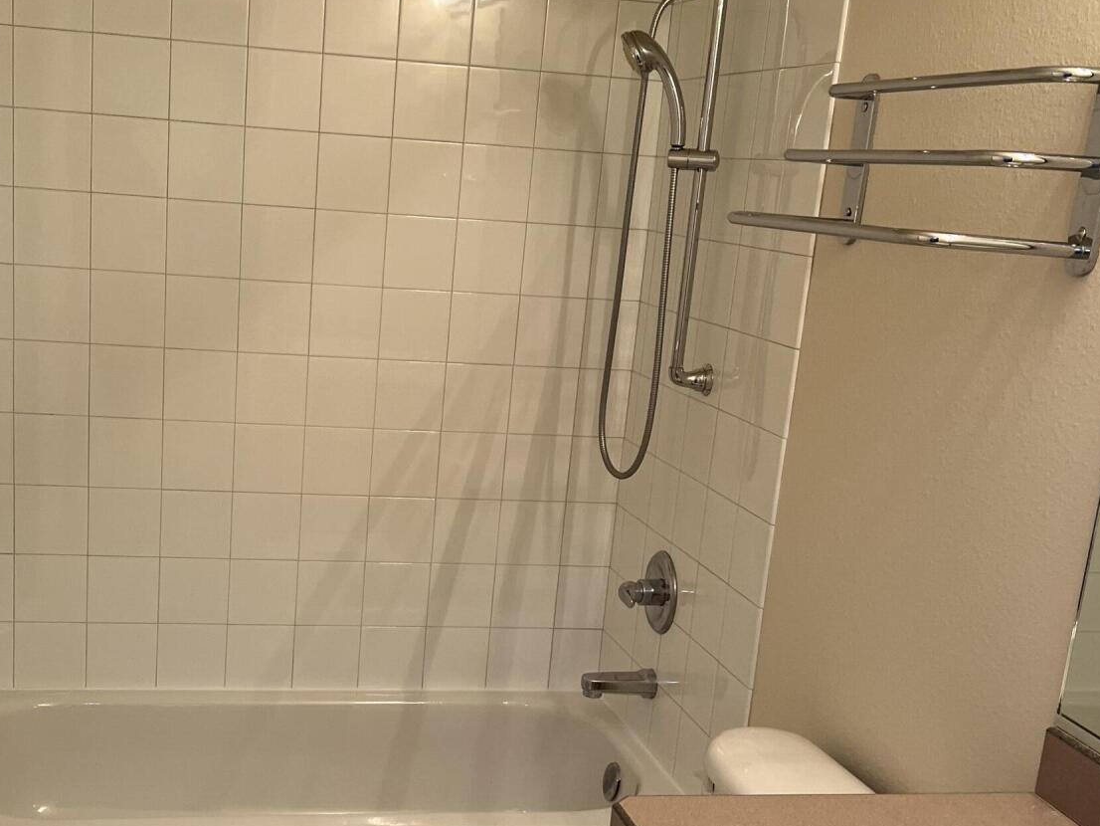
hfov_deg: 40.1
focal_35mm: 47
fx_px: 1494
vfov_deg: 30.6
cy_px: 554
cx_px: 396
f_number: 1.5
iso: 125
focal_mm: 5.7
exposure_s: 1/120
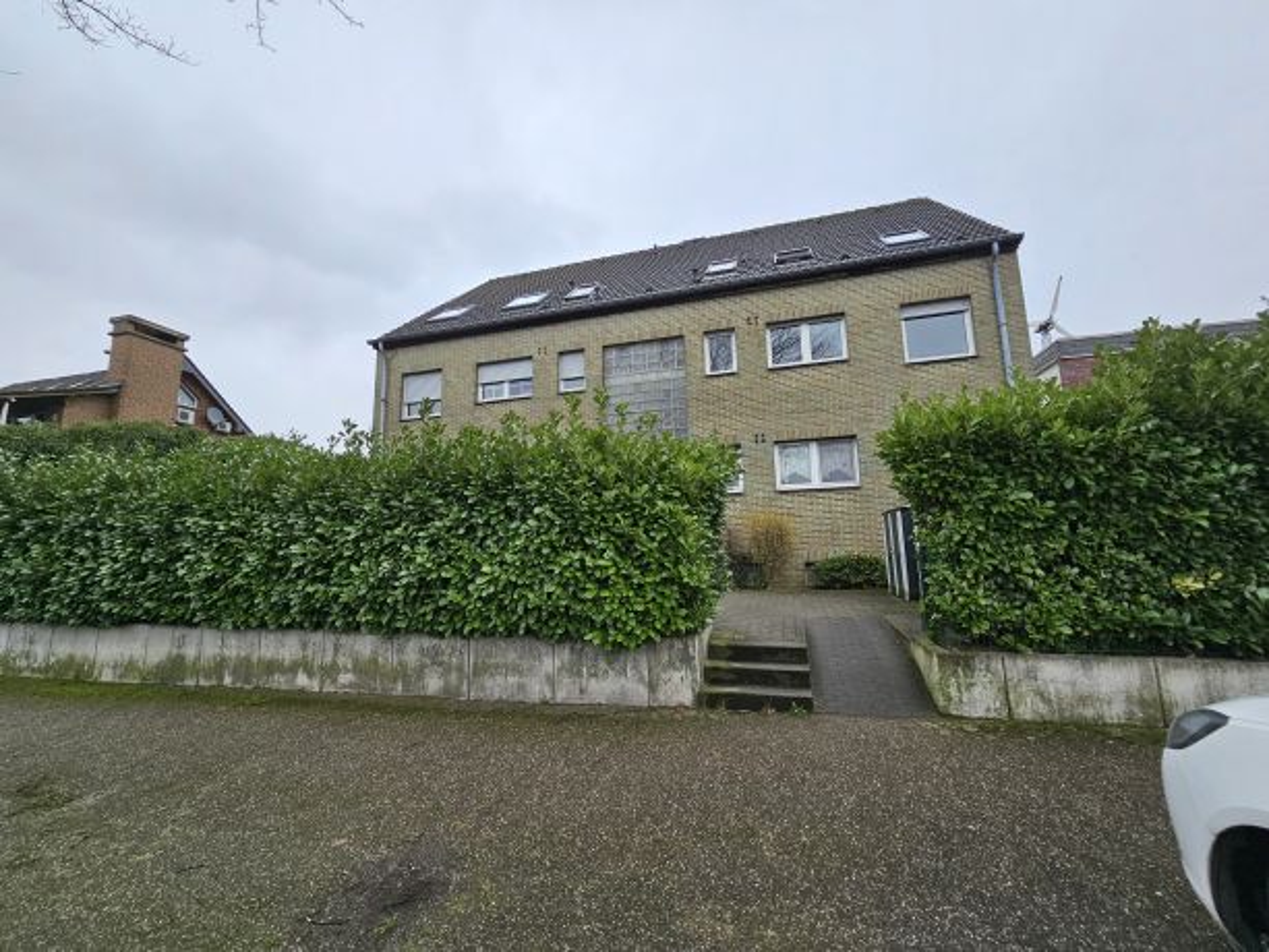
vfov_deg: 89.9
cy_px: 476
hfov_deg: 106.2
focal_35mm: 13
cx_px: 634
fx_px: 477
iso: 50
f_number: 2.2
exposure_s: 1/399
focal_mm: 2.2
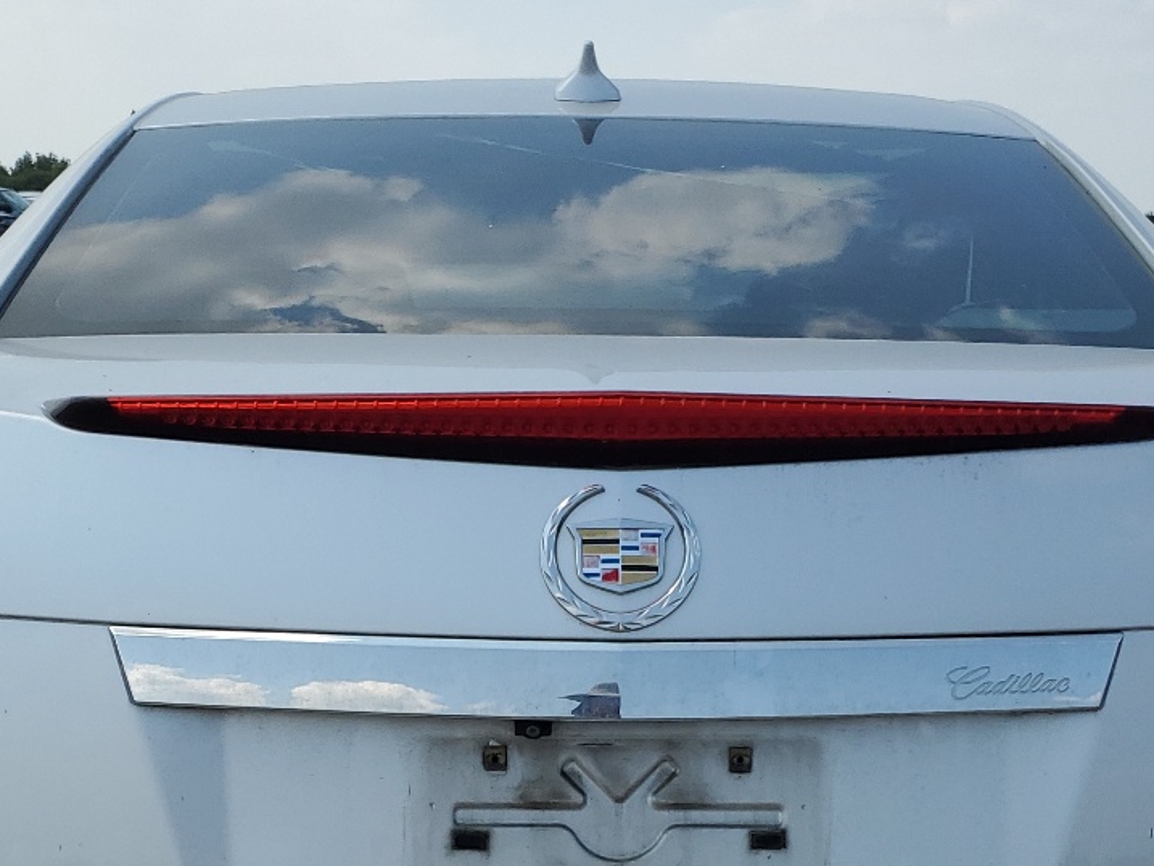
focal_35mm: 58
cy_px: 784
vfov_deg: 24.5
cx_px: 597
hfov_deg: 33.2
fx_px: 1934
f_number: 1.5
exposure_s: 1/3333
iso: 50
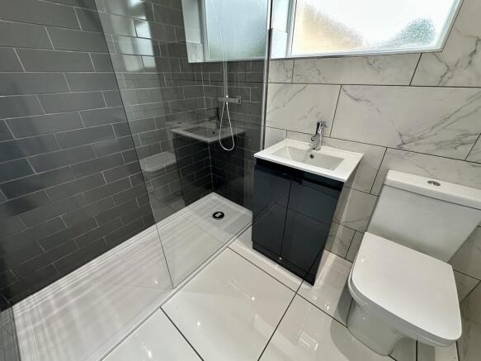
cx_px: 240
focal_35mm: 14
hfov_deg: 102.1
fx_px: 194
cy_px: 180
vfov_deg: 85.7
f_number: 2.2
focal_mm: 2.22
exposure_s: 1/100
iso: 160
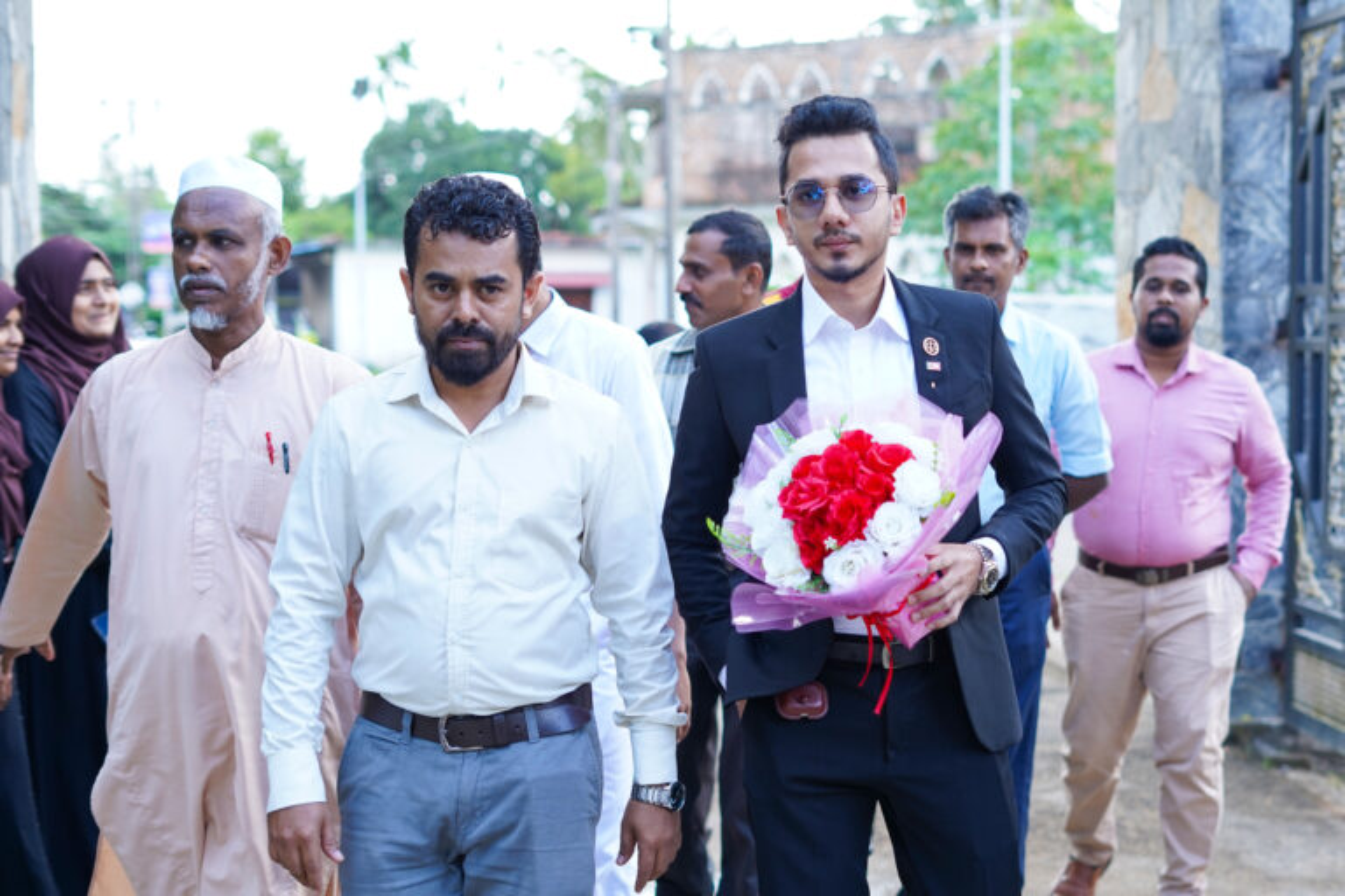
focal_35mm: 50
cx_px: 672
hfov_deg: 39.6
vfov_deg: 27.0
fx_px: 1868
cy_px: 448
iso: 250
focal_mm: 50
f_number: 2.8
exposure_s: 1/200
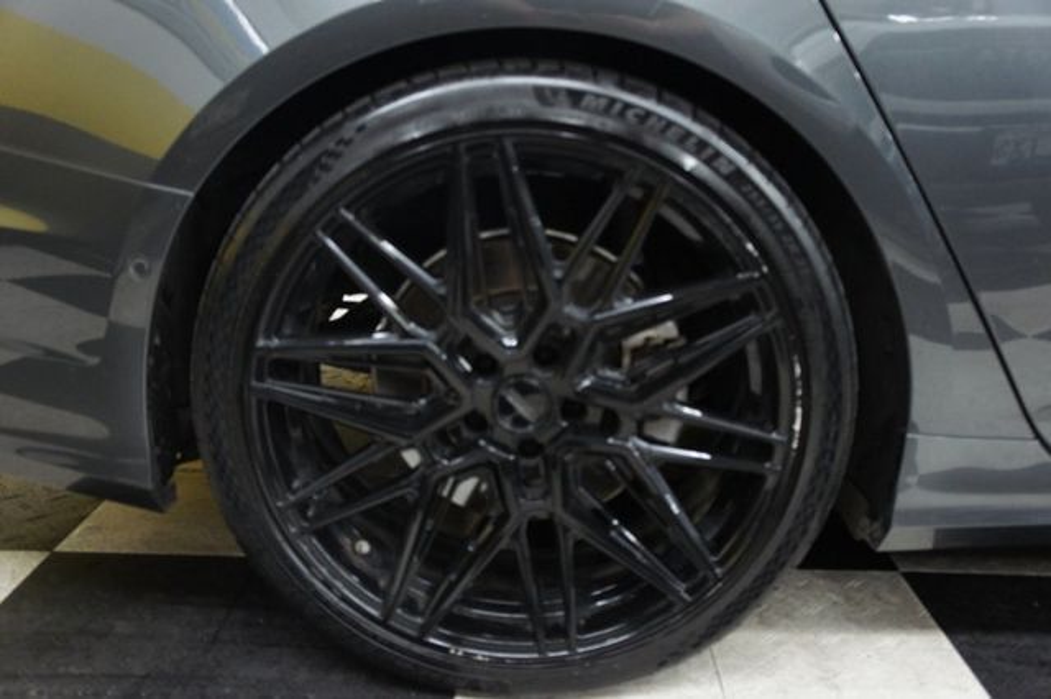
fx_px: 963
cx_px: 526
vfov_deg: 39.9
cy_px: 350
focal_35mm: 33
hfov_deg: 57.2
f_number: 4
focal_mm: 22
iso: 1250
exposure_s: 1/40
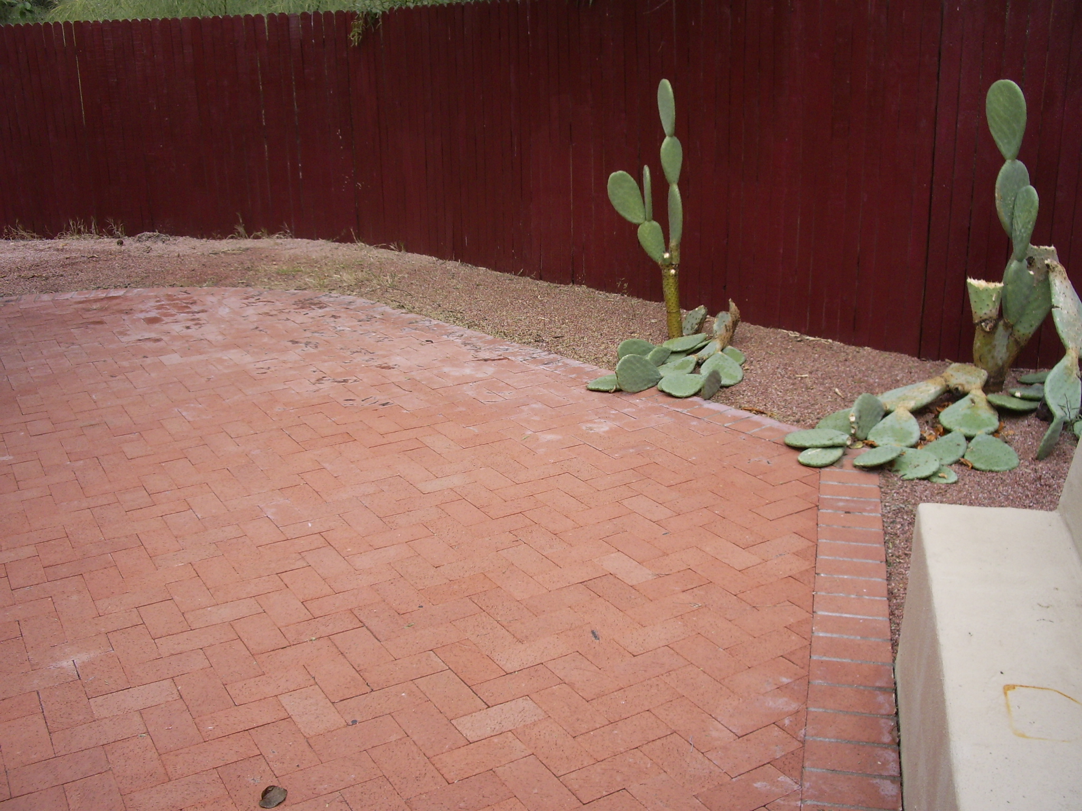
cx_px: 541
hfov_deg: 52.6
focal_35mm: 35
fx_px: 1094
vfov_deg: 40.7
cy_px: 406
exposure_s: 1/200
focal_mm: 5.8
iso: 80
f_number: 4.3
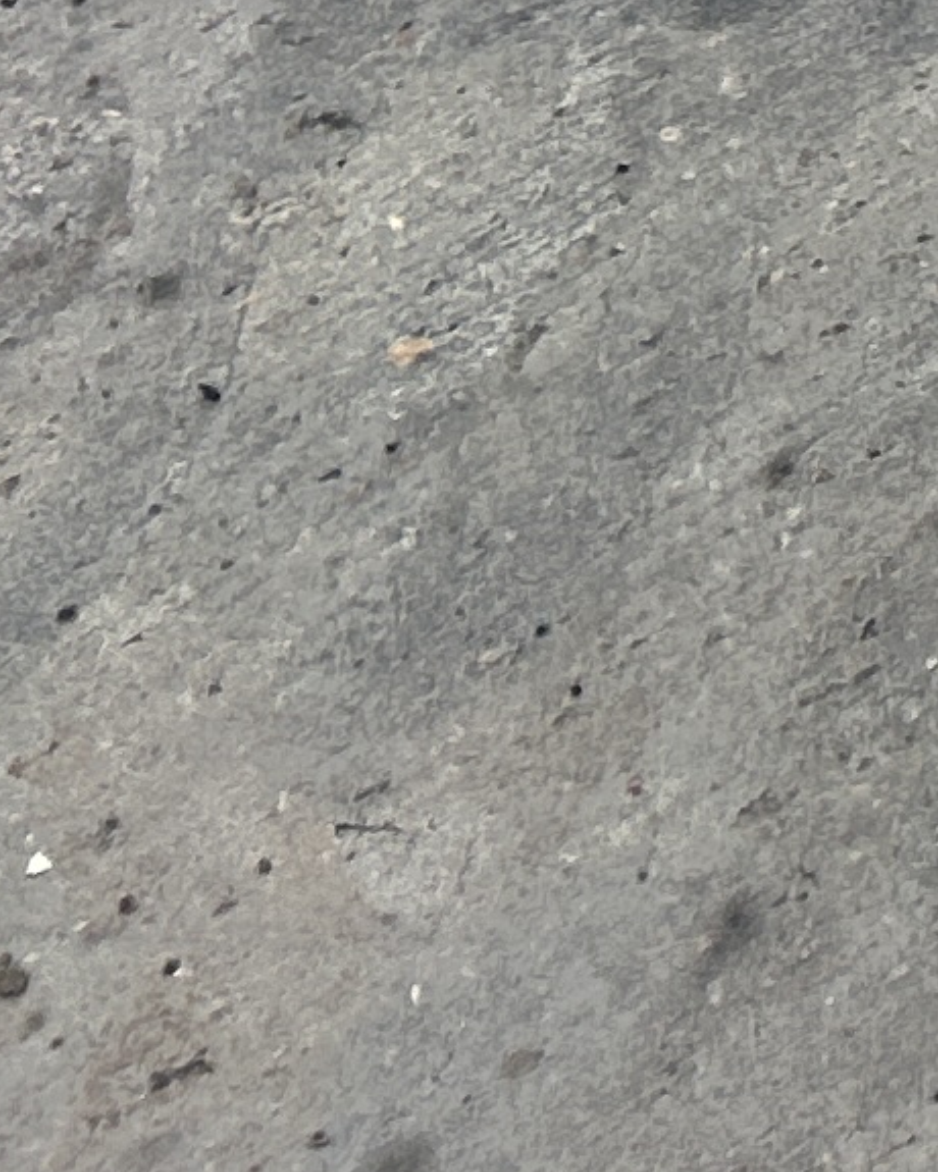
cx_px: 3597
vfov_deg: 9.4
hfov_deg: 6.9
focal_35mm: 178
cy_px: -1887
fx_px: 6177
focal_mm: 5.7
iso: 50
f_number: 1.5
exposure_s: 1/1431
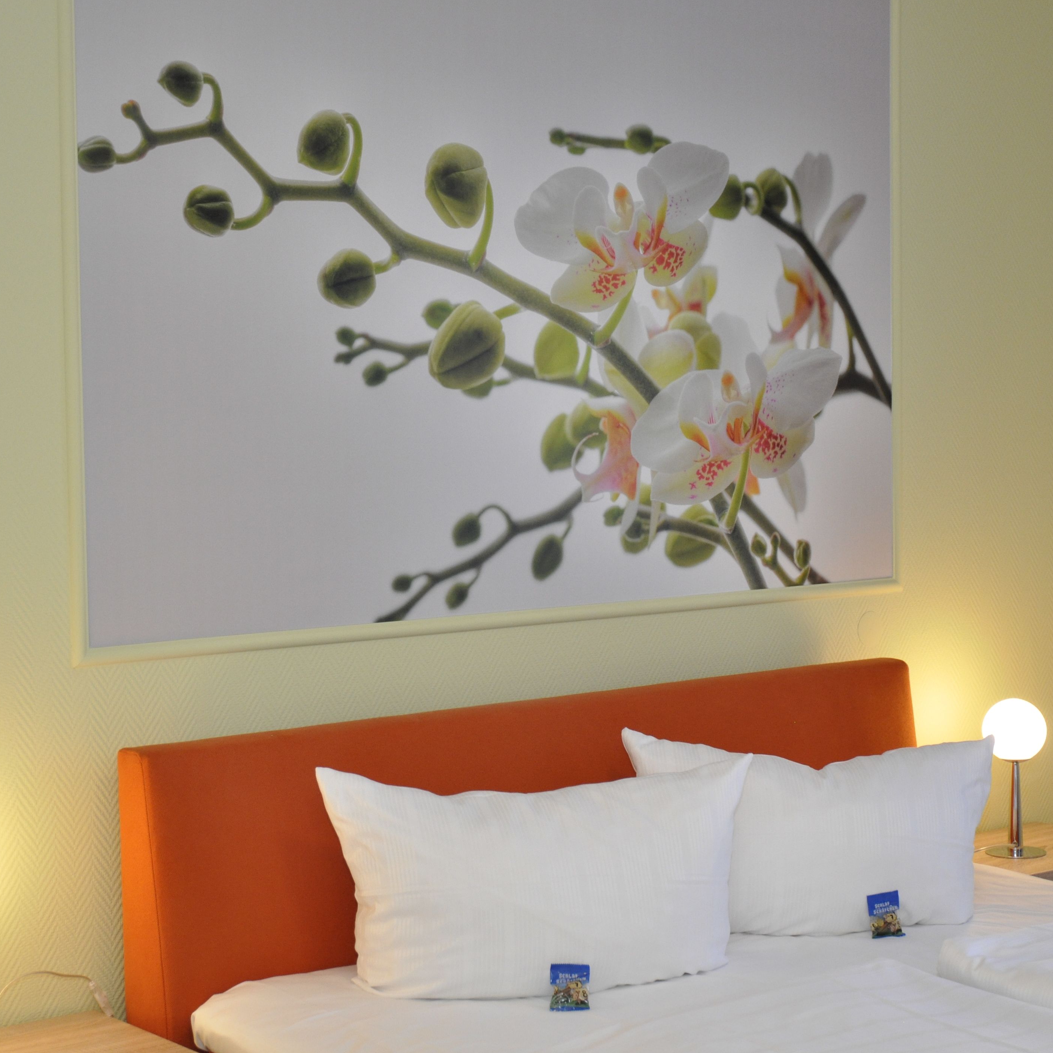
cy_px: 527
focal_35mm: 66
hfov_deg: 26.1
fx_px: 2271
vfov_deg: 26.1
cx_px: 528
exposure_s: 1/60
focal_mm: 34
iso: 800
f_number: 4
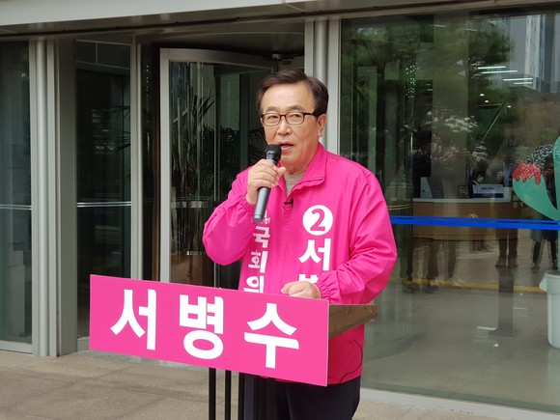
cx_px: 280
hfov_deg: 36.8
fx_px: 841
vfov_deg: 28.0
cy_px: 210
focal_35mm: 52
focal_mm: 6
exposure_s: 1/120
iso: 40
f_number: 2.4
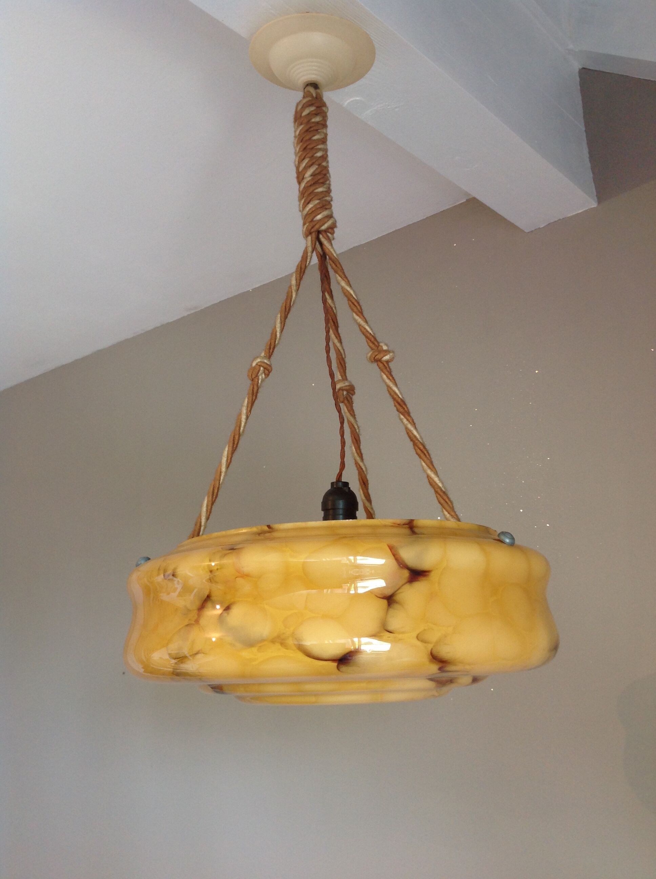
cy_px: 440
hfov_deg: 40.6
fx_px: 887
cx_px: 328
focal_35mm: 35
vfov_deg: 52.7
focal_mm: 4.28
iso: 64
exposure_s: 1/15
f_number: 2.4
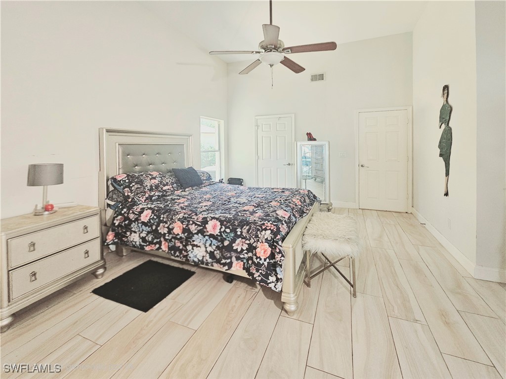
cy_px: 190
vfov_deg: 89.9
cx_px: 253
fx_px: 190
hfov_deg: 106.2
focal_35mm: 13
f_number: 2.2
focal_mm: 2.2
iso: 320
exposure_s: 1/77.5
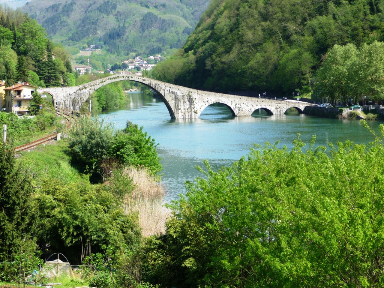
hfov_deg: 22.0
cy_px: 144
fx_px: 987
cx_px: 192
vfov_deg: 16.6
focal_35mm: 89
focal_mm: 15.2
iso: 100
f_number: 4.7
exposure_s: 1/250
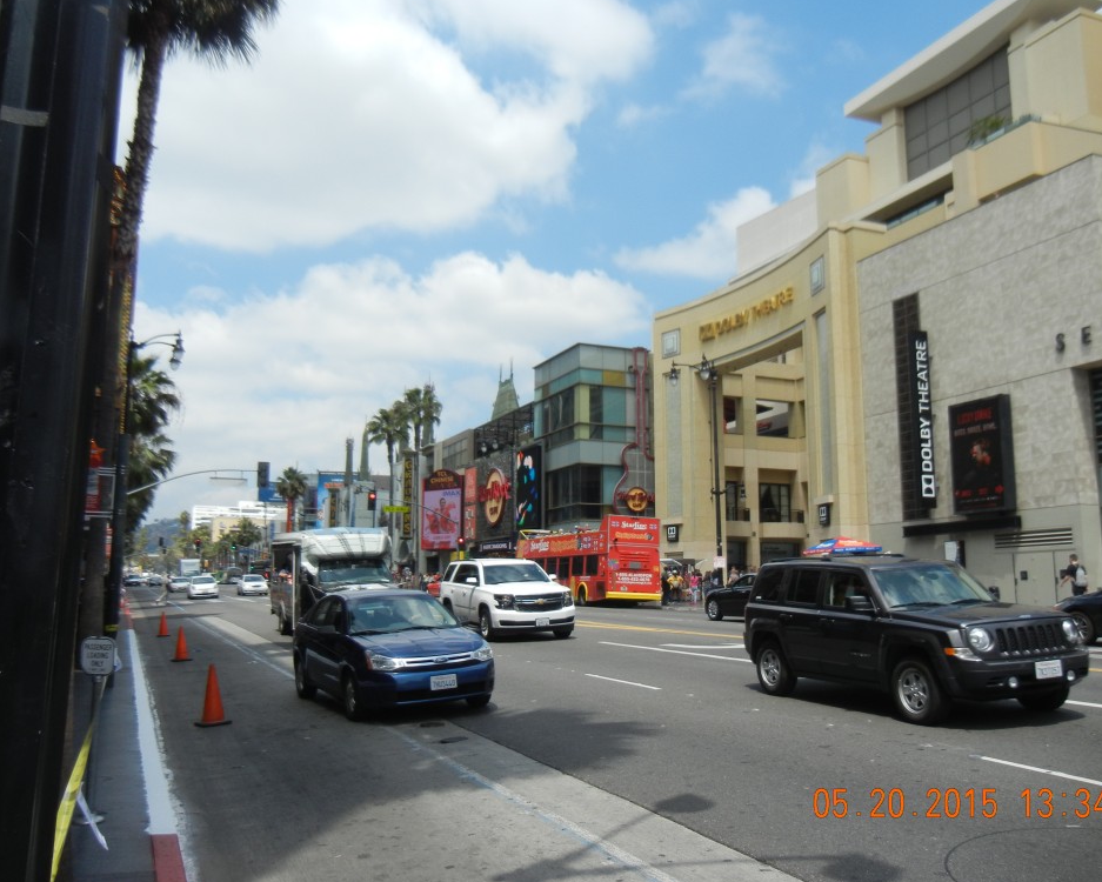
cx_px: 581
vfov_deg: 45.8
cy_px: 446
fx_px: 1044
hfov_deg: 55.6
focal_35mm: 32
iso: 160
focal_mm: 5.4
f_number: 7
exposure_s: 1/384
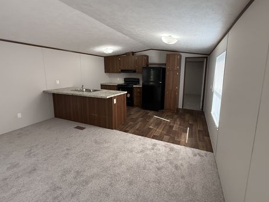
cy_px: 91
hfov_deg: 94.2
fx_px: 124
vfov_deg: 77.9
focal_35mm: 16
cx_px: 146
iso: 400
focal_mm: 2.22
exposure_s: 1/120
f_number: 2.2
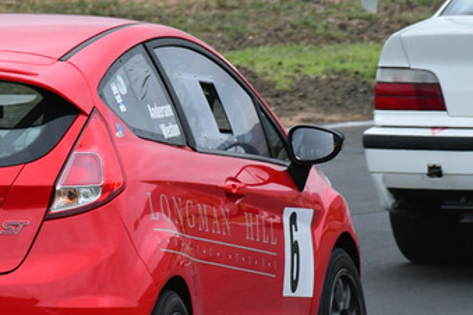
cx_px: -11
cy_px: 149
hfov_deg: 1.2
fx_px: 23267
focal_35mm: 1771
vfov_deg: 0.8
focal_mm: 500
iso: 1600
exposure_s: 1/640
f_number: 10
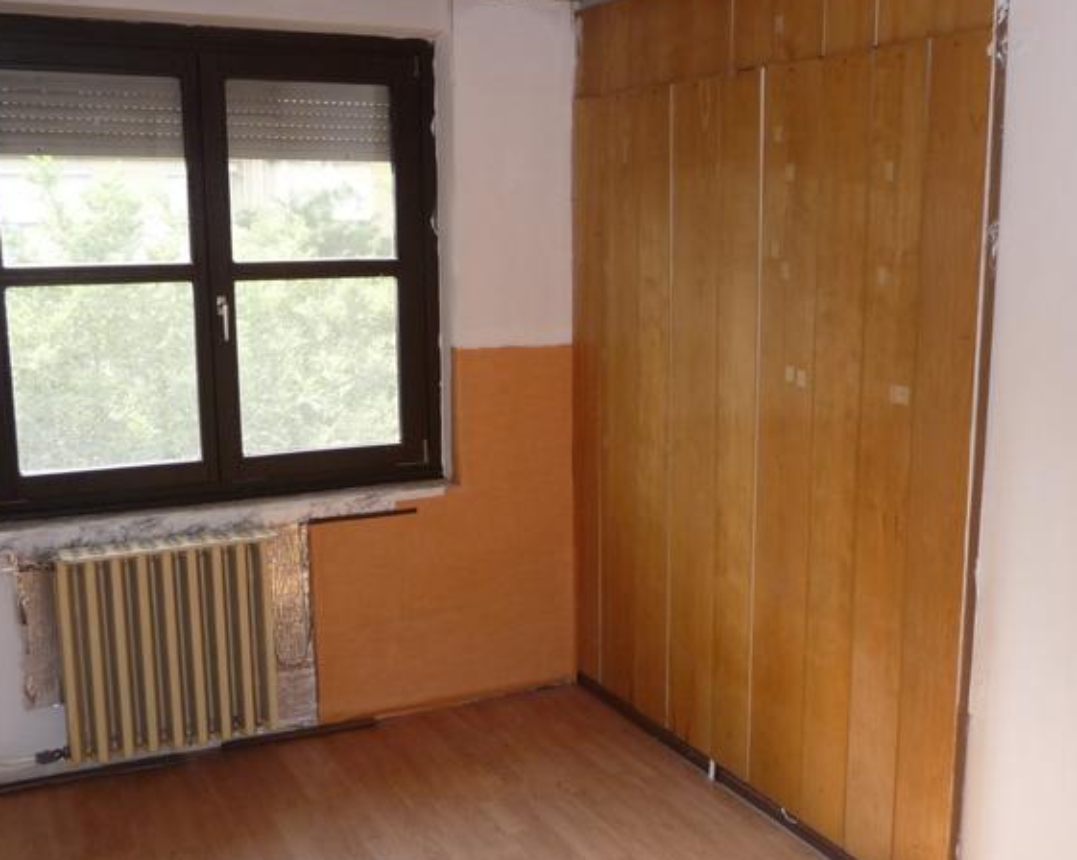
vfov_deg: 38.2
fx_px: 1242
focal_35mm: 39
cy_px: 432
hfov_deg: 46.8
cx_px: 601
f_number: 3.3
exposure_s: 1/160
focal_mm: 4.7
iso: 200
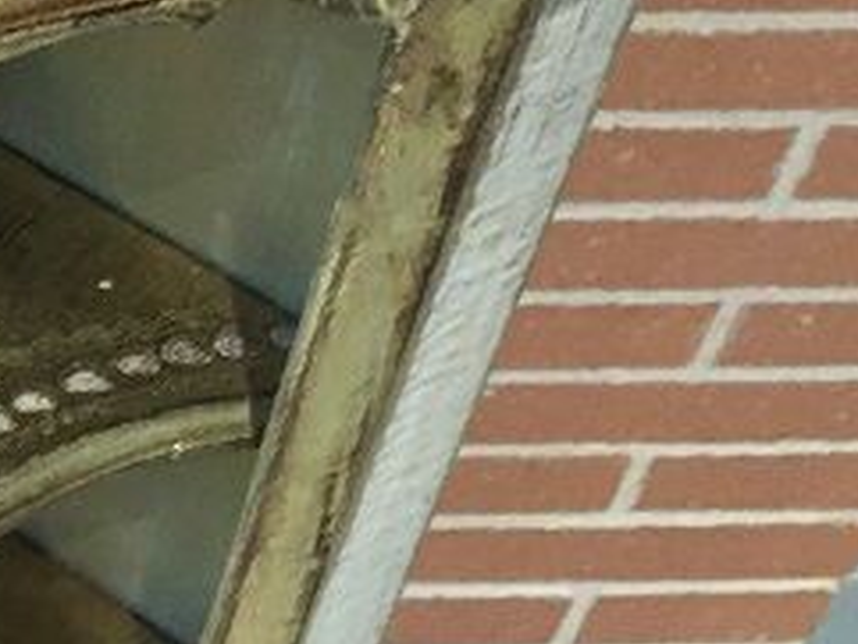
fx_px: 2405
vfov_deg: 15.1
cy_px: 48
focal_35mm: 97
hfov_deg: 18.1
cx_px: -411
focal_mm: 4.15
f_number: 2.2
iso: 400
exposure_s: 1/17
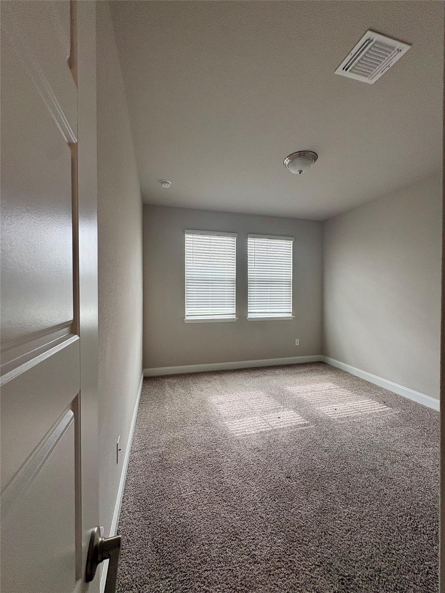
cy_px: 296
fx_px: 240
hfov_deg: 85.7
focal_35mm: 14
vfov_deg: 102.1
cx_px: 222
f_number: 2.2
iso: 100
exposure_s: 1/120
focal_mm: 2.22
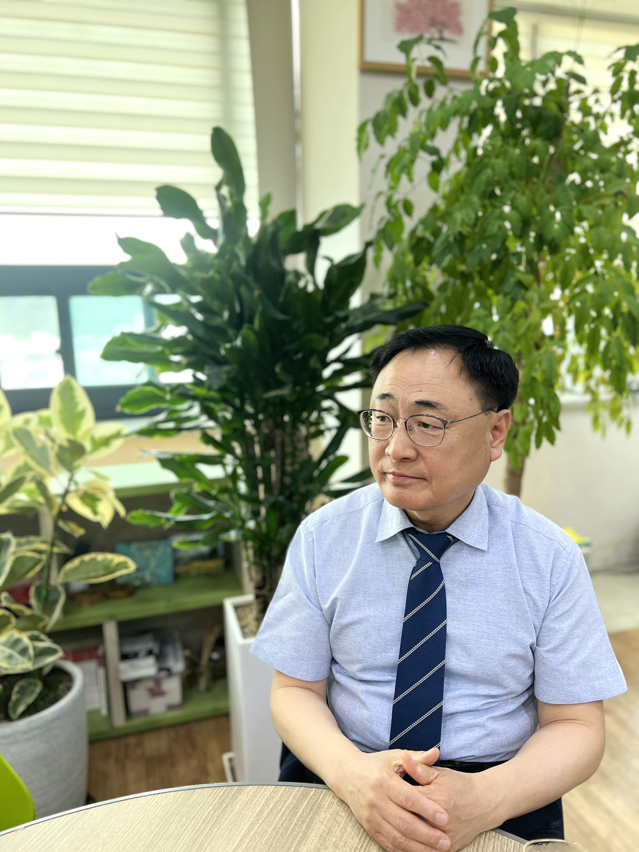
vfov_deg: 67.3
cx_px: 320
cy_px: 426
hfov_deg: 53.1
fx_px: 640
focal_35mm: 26
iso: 64
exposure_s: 1/60
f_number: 1.5
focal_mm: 5.7
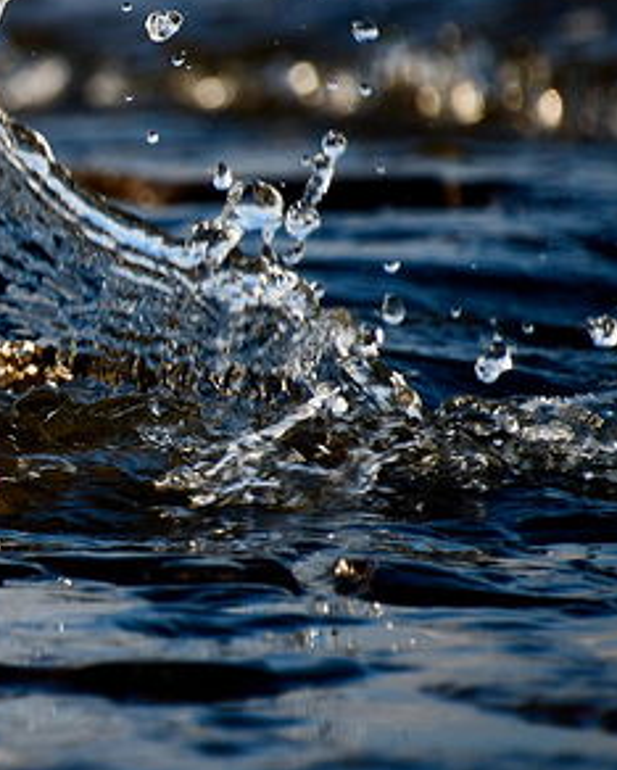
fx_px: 22757
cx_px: -177
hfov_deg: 1.6
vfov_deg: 1.9
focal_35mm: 998
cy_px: 208
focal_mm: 300
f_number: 8
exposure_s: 1/500
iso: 200
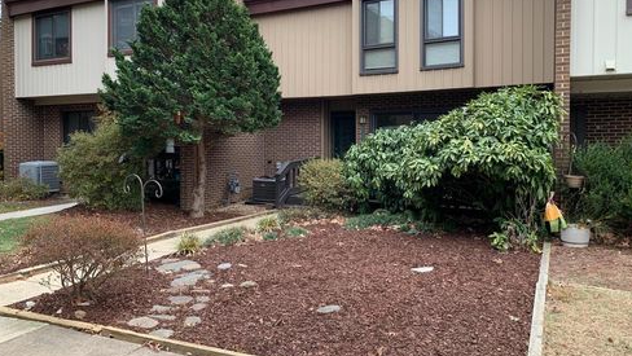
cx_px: 311
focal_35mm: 29
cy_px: 151
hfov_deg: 66.0
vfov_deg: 40.1
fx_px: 486
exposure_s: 1/121
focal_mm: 4.25
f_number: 1.8
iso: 50
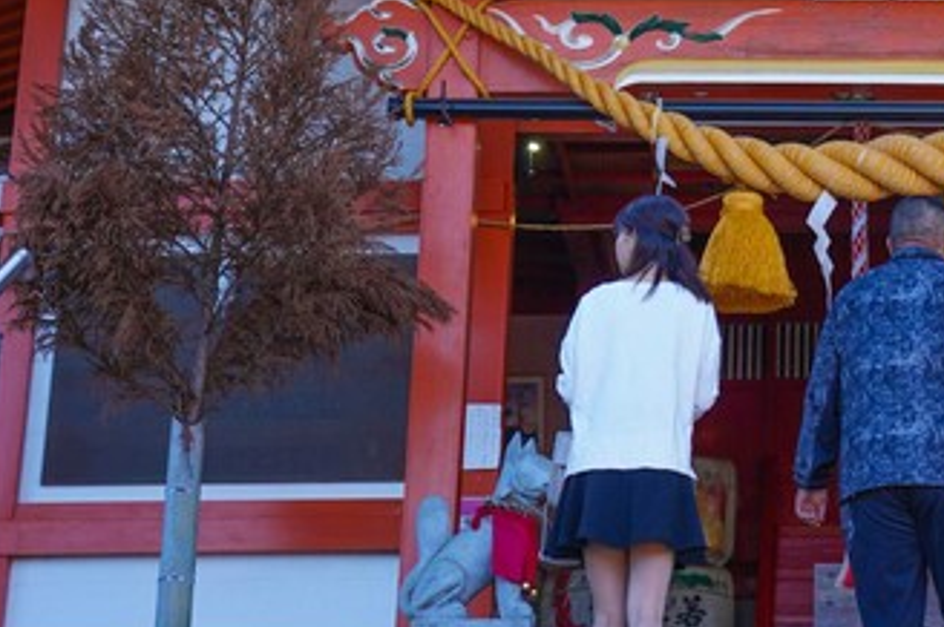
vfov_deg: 9.7
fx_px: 3667
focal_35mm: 140
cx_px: 964
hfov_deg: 14.4
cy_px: -95
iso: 100
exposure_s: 1/200
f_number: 2.8
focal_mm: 54
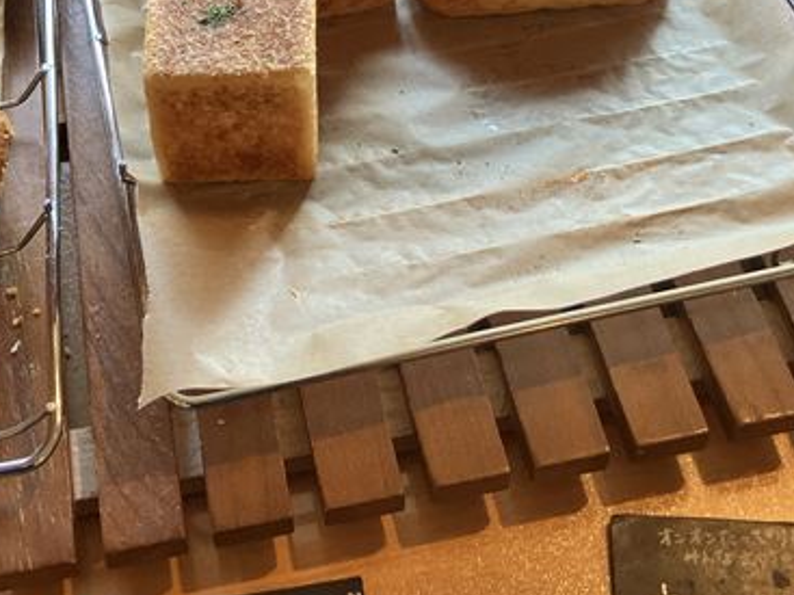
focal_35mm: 61
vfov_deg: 23.4
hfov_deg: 31.7
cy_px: 67
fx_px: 1399
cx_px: 381
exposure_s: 1/118
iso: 80
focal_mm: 3.99
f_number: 1.8
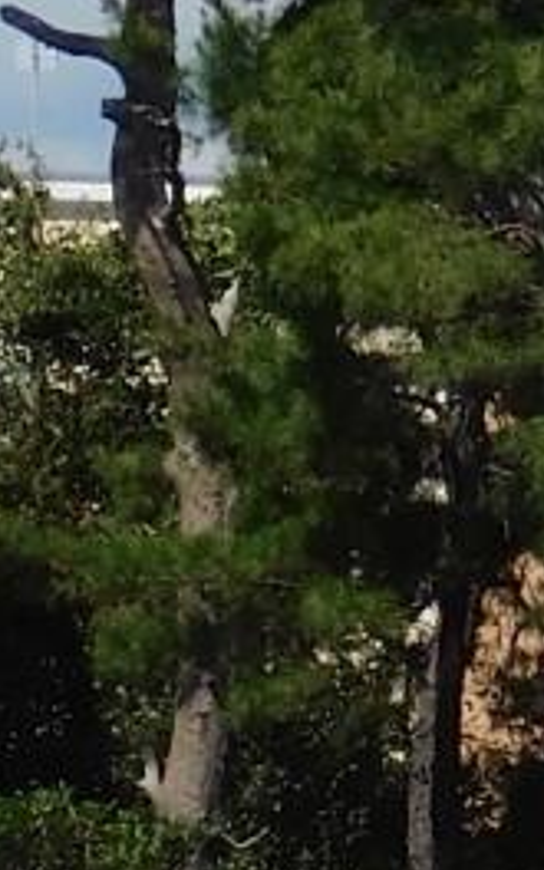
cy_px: 1549
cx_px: 699
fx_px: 12596
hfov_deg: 2.5
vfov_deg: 3.9
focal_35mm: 531
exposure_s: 1/400
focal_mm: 11.7
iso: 125
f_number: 8.4
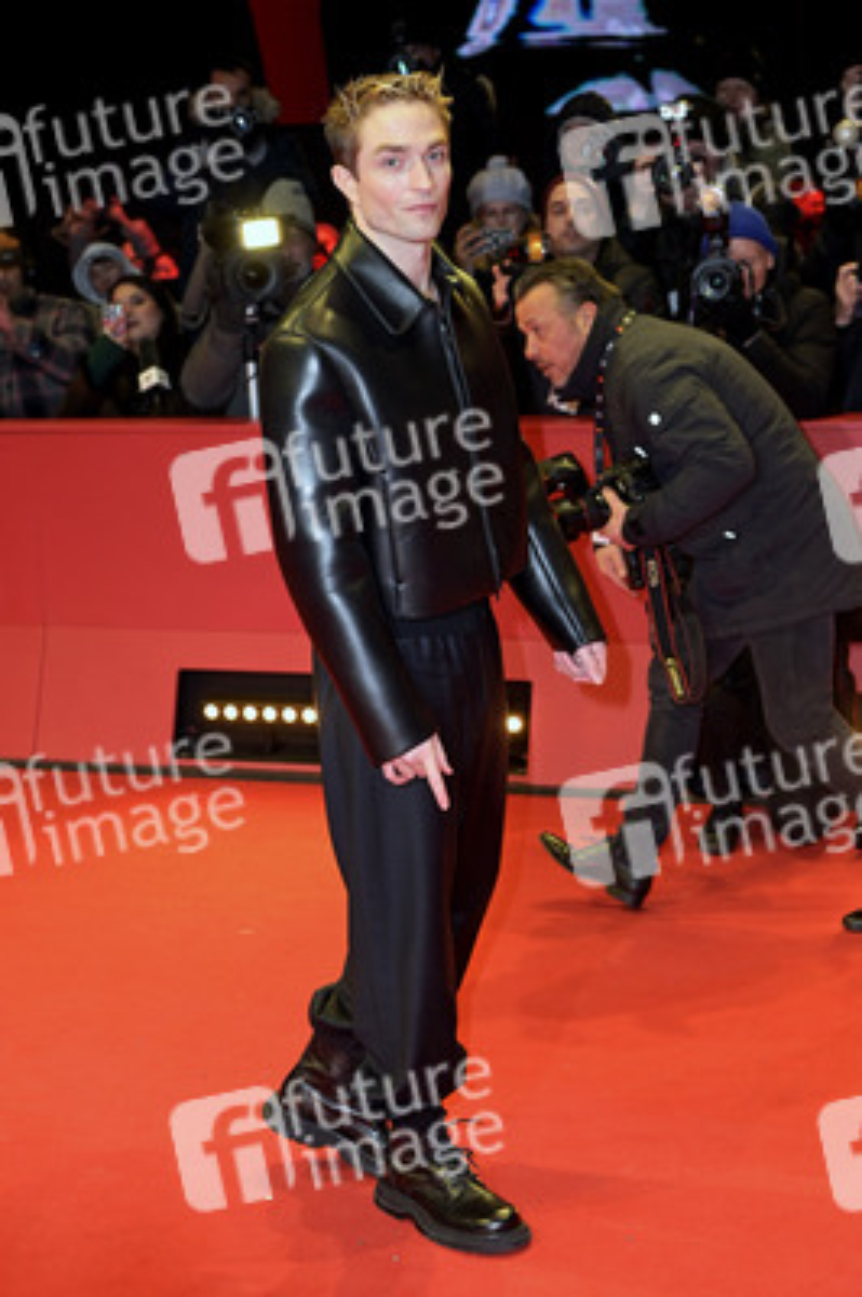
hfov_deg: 25.9
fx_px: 1871
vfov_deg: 38.2
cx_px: 431
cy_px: 648
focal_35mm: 52
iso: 2000
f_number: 4.5
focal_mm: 52
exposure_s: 1/500
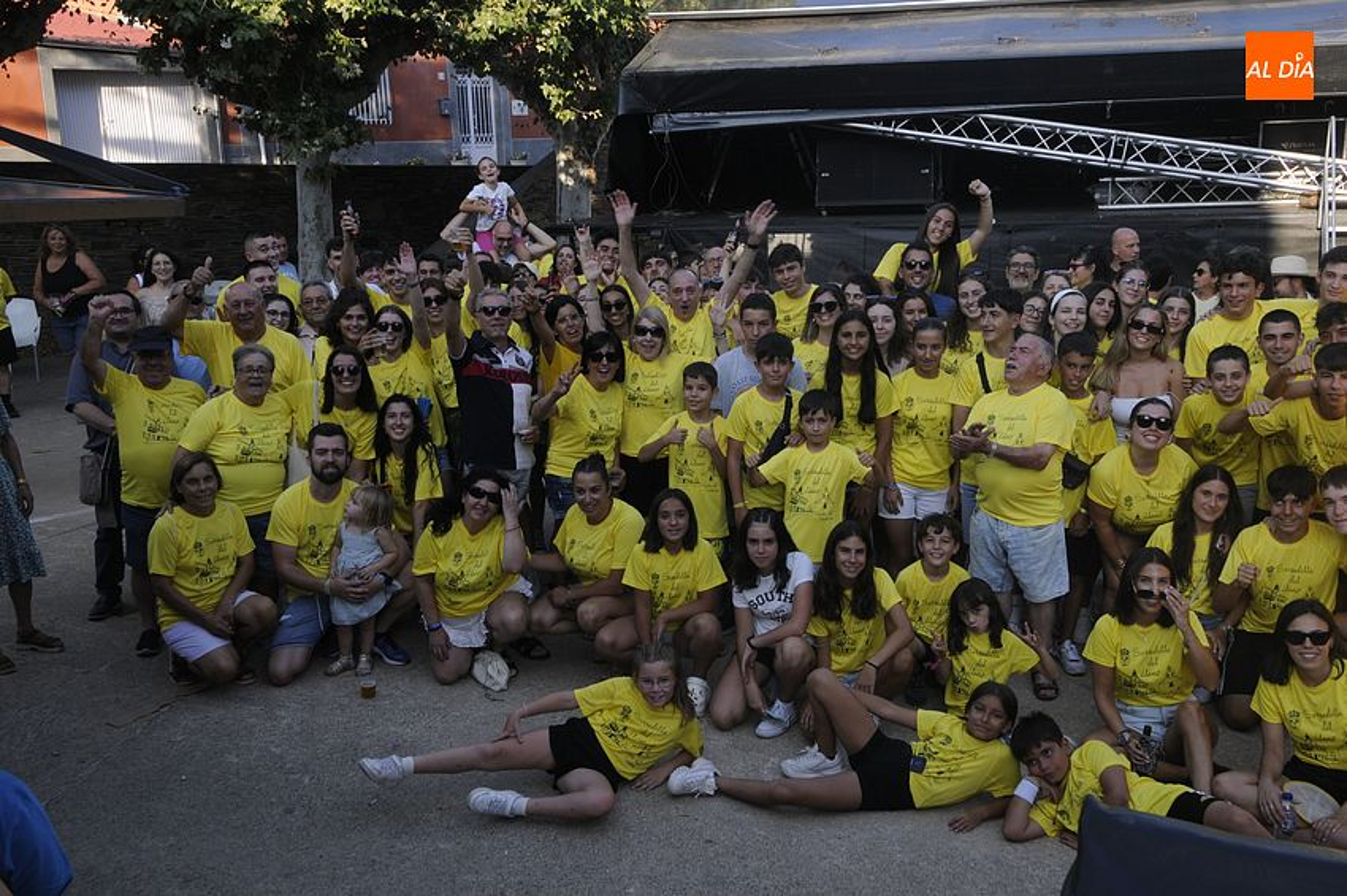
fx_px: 1346
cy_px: 448
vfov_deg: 36.8
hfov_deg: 53.2
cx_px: 674
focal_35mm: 36
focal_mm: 24
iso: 320
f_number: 8
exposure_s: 1/160
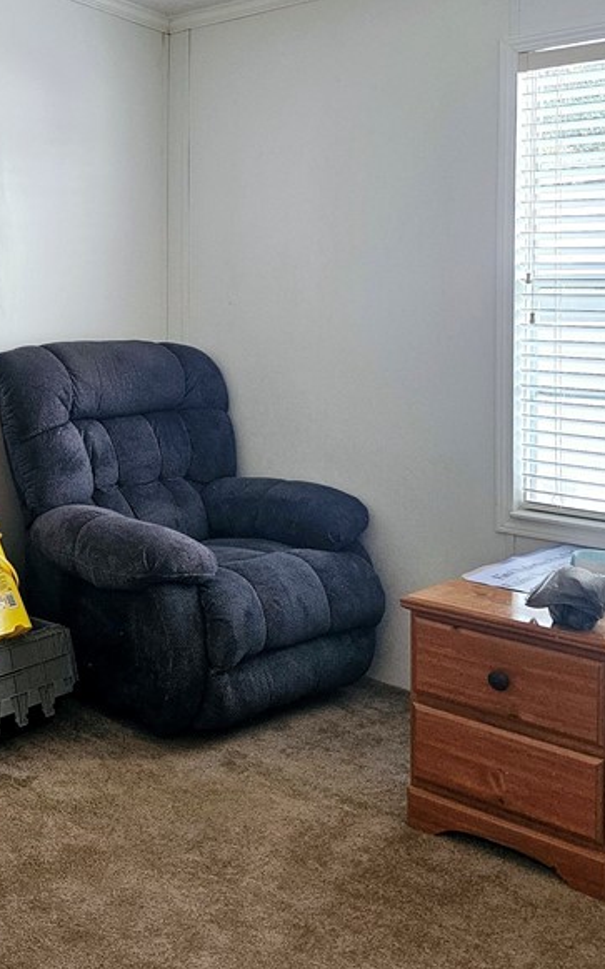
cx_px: -25
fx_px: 1135
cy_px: 372
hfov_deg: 27.8
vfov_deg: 45.9
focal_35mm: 43
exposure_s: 1/208
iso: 250
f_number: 1.7
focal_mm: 6.3
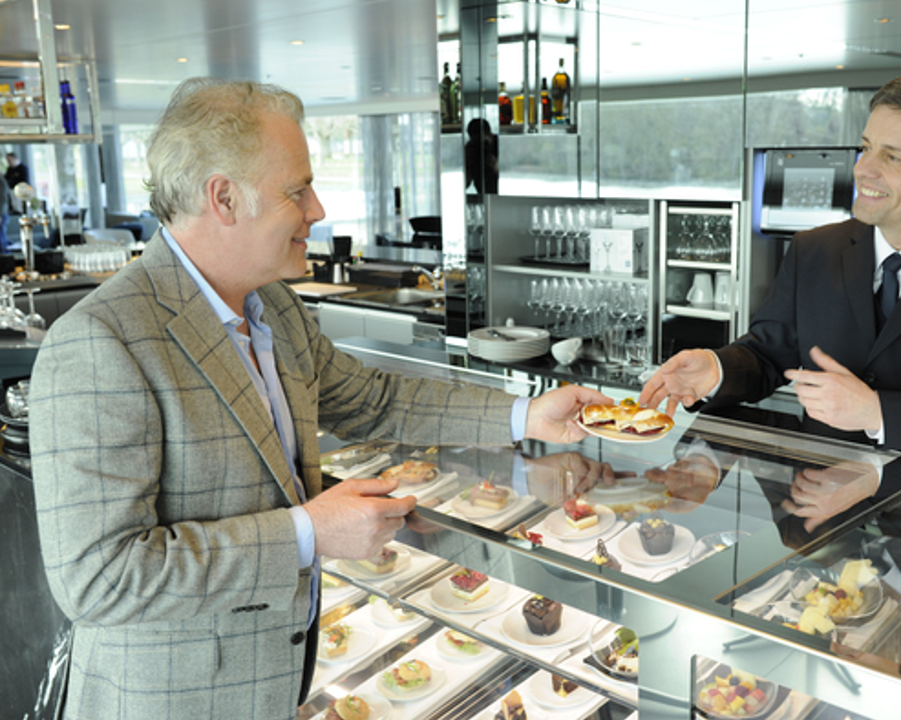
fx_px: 1066
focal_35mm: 40
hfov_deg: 45.7
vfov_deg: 37.3
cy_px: 356
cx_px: 523
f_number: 5.6
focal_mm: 35
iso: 400
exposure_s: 1/30
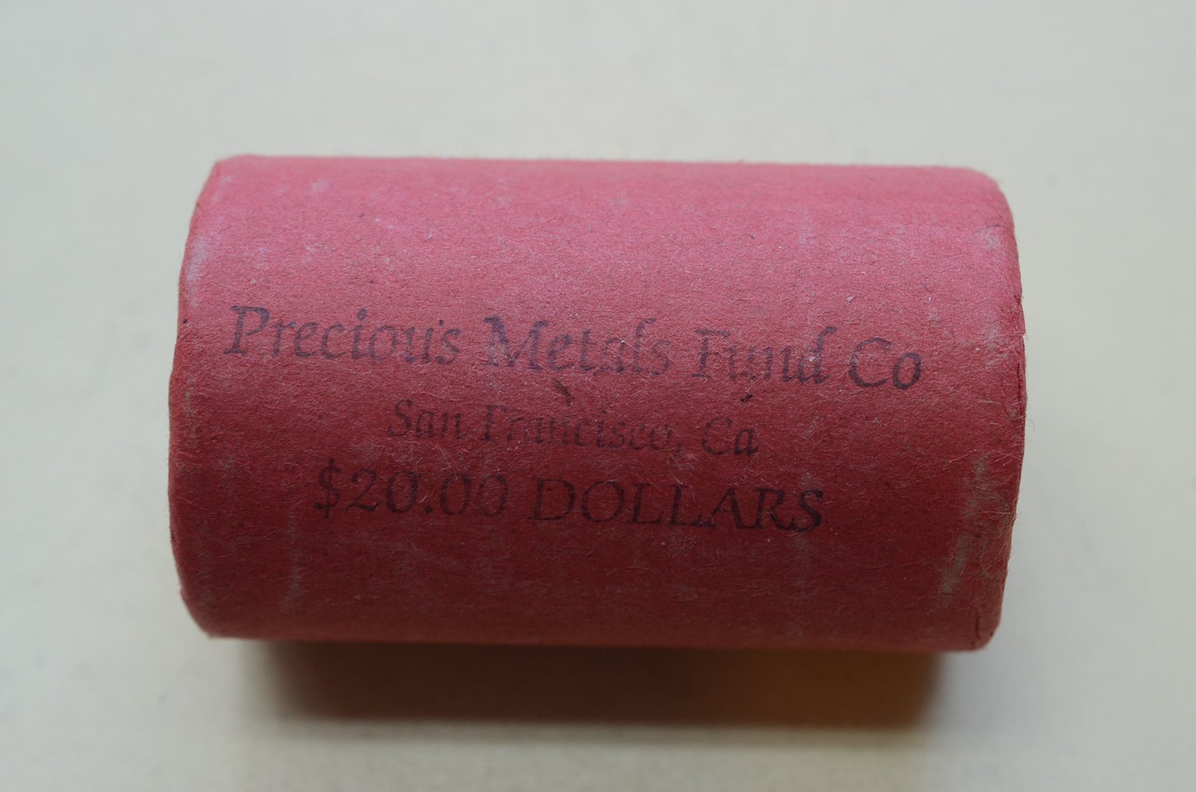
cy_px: 396
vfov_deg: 22.5
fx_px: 1989
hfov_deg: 33.5
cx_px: 598
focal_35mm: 60
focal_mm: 40
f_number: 10
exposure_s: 1/40
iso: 400
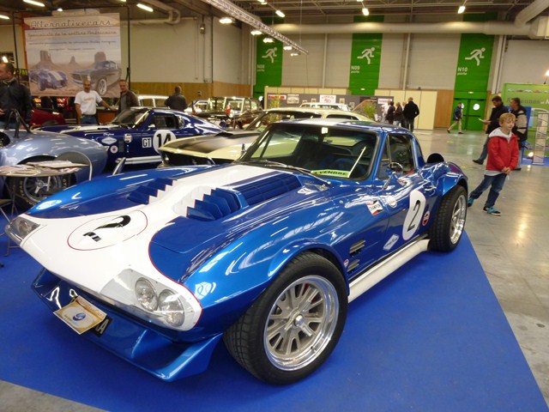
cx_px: 274
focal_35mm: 25
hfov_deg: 69.4
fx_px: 396
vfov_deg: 54.9
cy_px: 206
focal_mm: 4.5
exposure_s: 1/30
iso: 200
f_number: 3.3
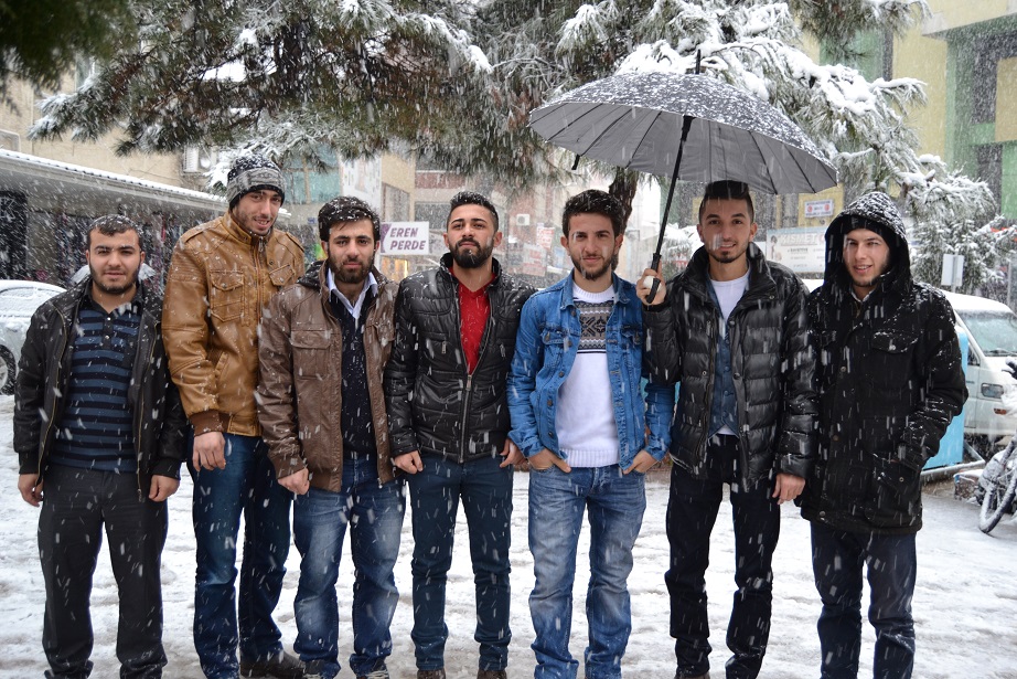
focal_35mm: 33
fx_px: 932
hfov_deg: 57.2
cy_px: 340
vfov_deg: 40.0
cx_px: 508
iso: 400
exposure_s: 1/60
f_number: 3.5
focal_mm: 22
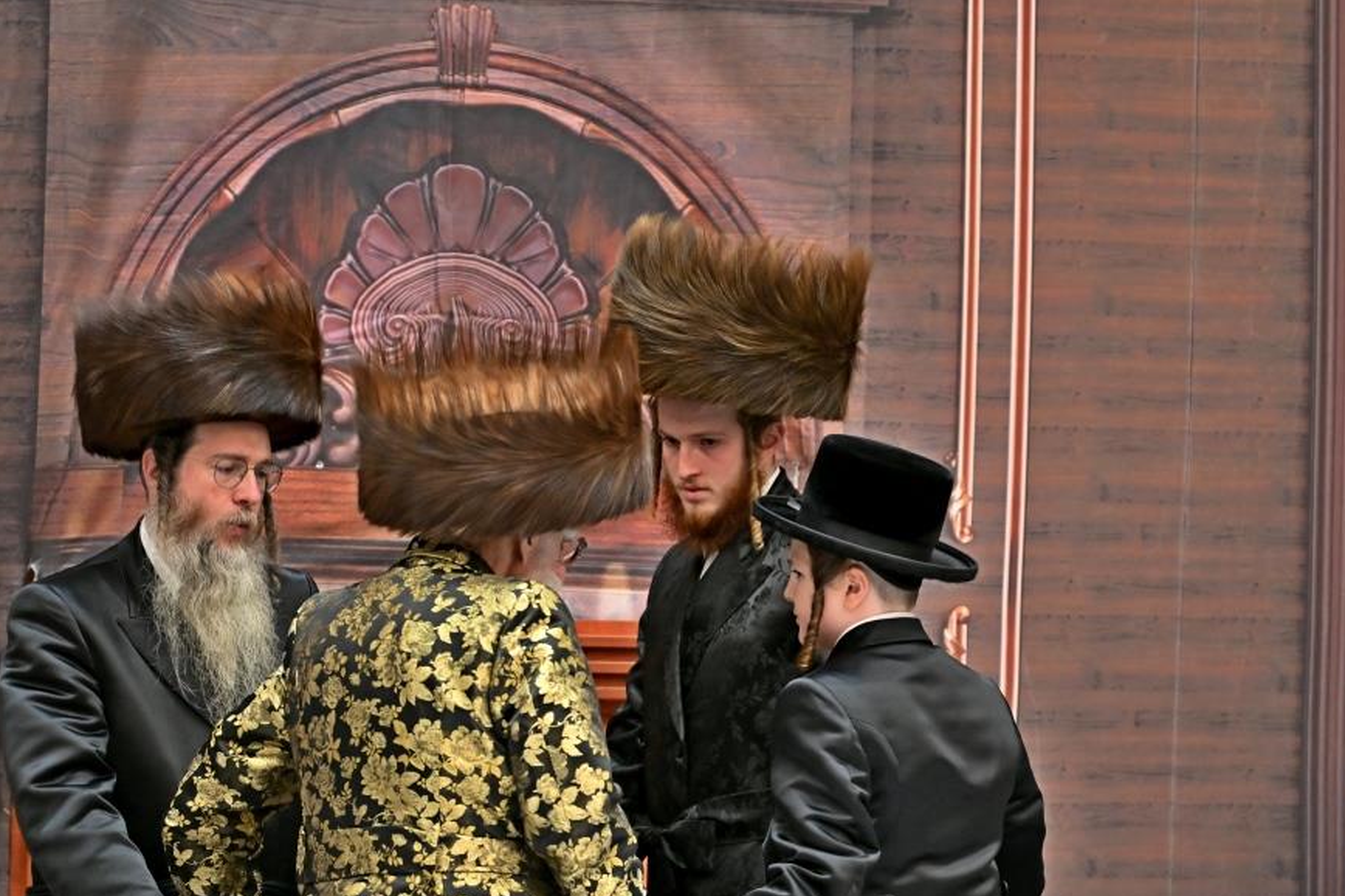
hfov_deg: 5.8
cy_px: 516
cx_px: 638
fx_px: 13220
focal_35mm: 354
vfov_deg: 3.9
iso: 400
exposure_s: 1/250
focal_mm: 200
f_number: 2.8
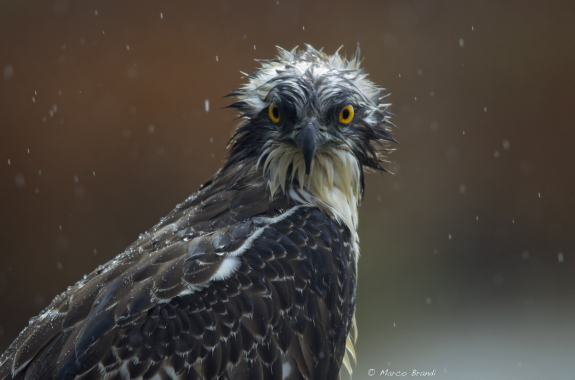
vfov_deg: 1.8
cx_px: 288
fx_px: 11951
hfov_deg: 2.8
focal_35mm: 750
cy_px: 190
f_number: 7.1
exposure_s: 1/1000
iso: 1250
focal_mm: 500
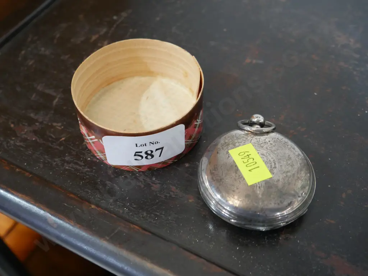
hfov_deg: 46.8
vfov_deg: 36.0
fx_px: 425
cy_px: 138
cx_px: 184
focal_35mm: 40
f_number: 4.5
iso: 1250
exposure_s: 1/60
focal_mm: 20
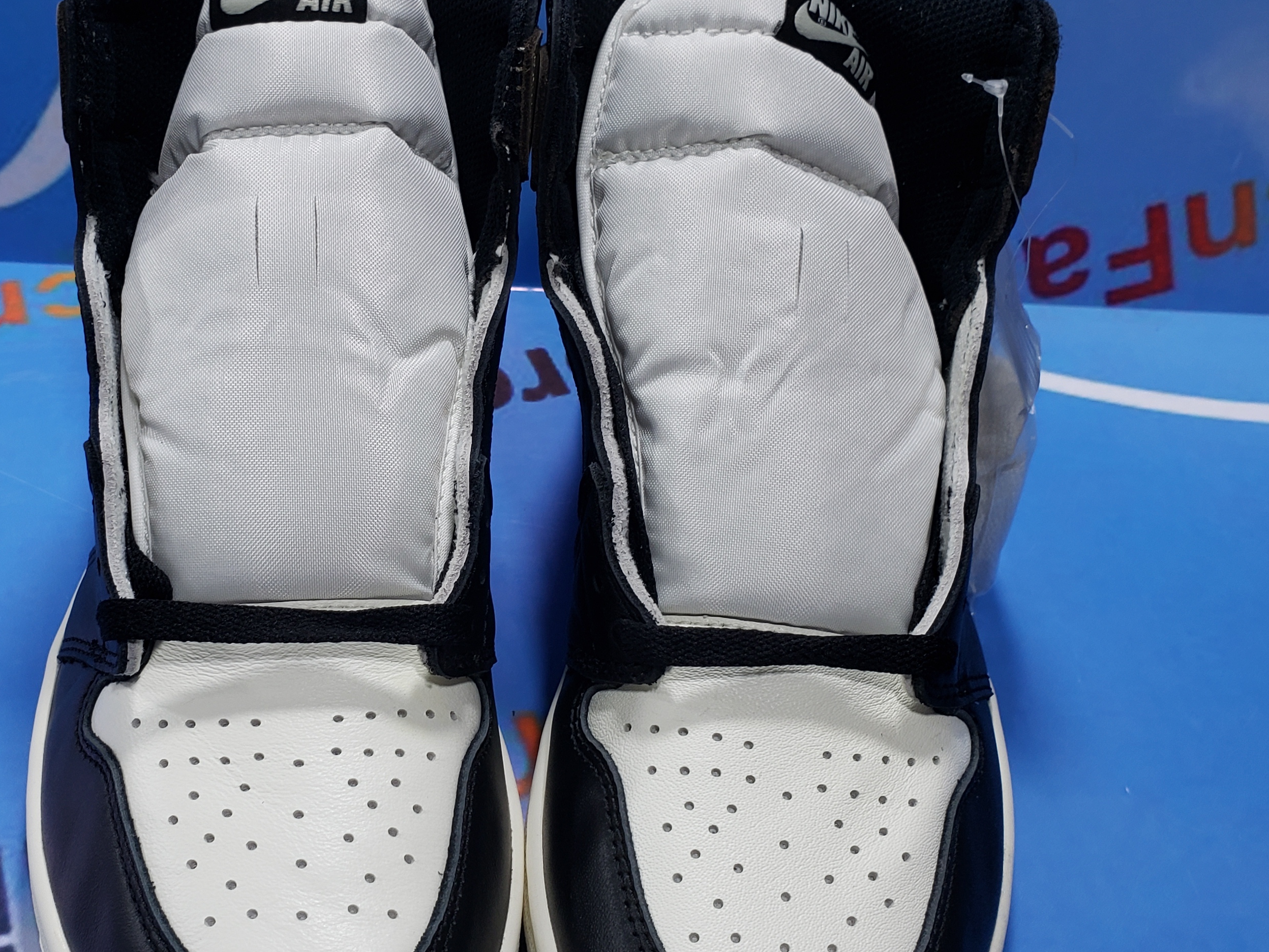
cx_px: 498
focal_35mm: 42
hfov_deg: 44.5
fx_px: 1540
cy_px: 518
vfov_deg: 34.3
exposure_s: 1/50
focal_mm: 4.3
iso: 64
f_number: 2.4
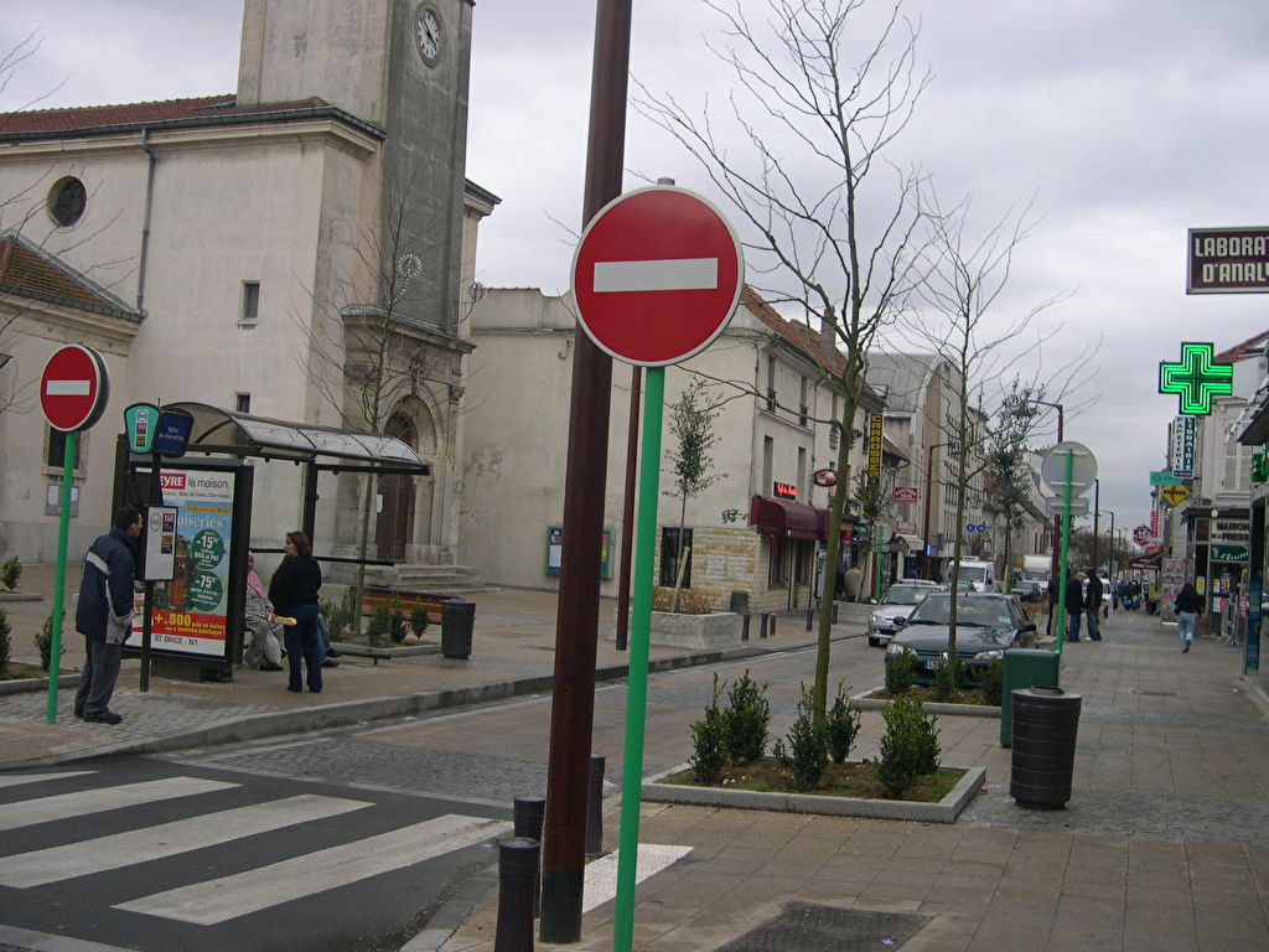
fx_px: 1393
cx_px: 634
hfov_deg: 49.0
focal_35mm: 38
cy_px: 476
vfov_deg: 37.7
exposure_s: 1/381
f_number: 2.8
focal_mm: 8
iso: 100
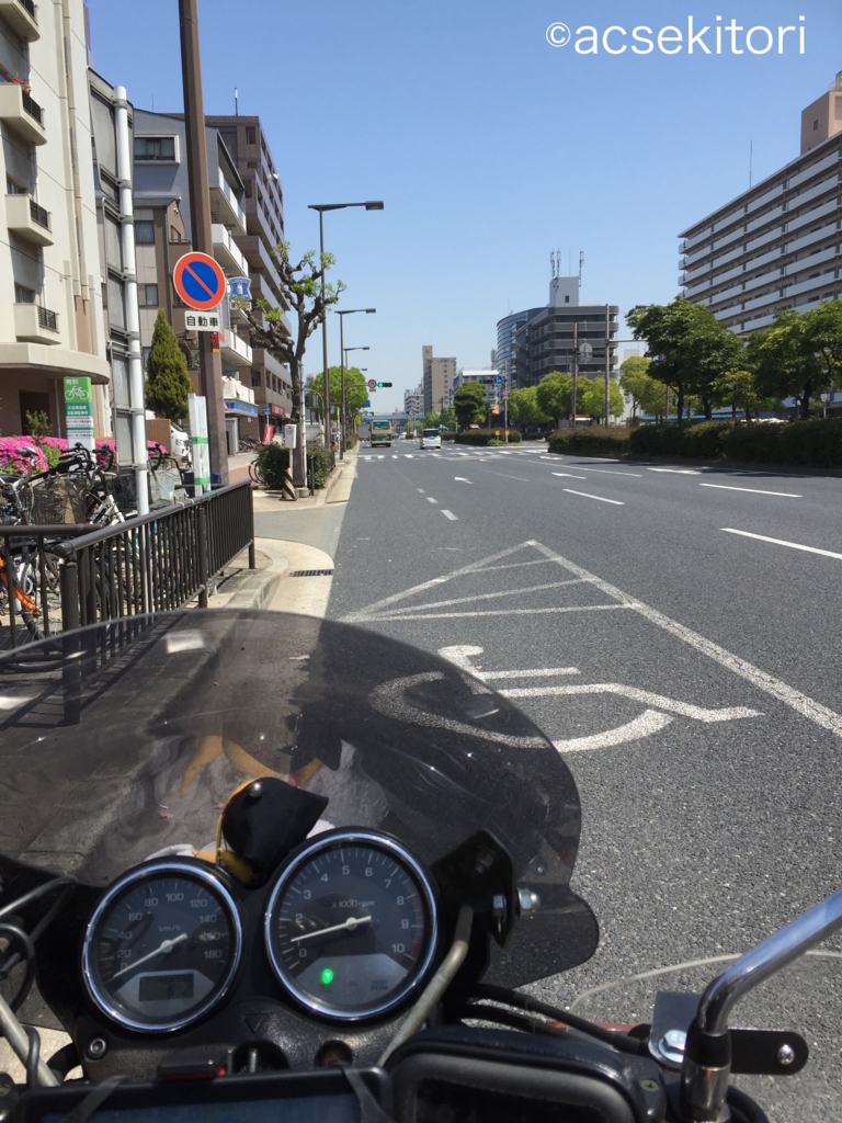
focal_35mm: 29
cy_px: 562
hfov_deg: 48.2
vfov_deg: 61.7
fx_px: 941
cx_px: 421
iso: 32
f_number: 2.2
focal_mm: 4.15
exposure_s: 1/1883
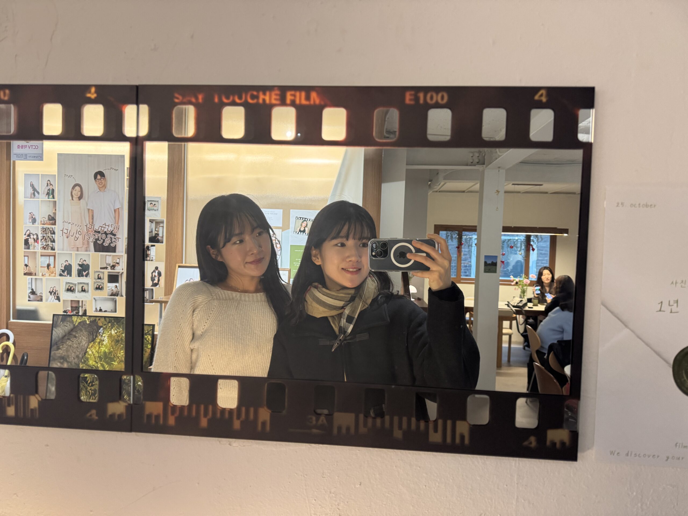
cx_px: 344
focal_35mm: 24
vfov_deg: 56.8
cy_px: 258
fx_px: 477
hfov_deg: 71.6
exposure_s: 1/60
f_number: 1.78
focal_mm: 6.76
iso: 320
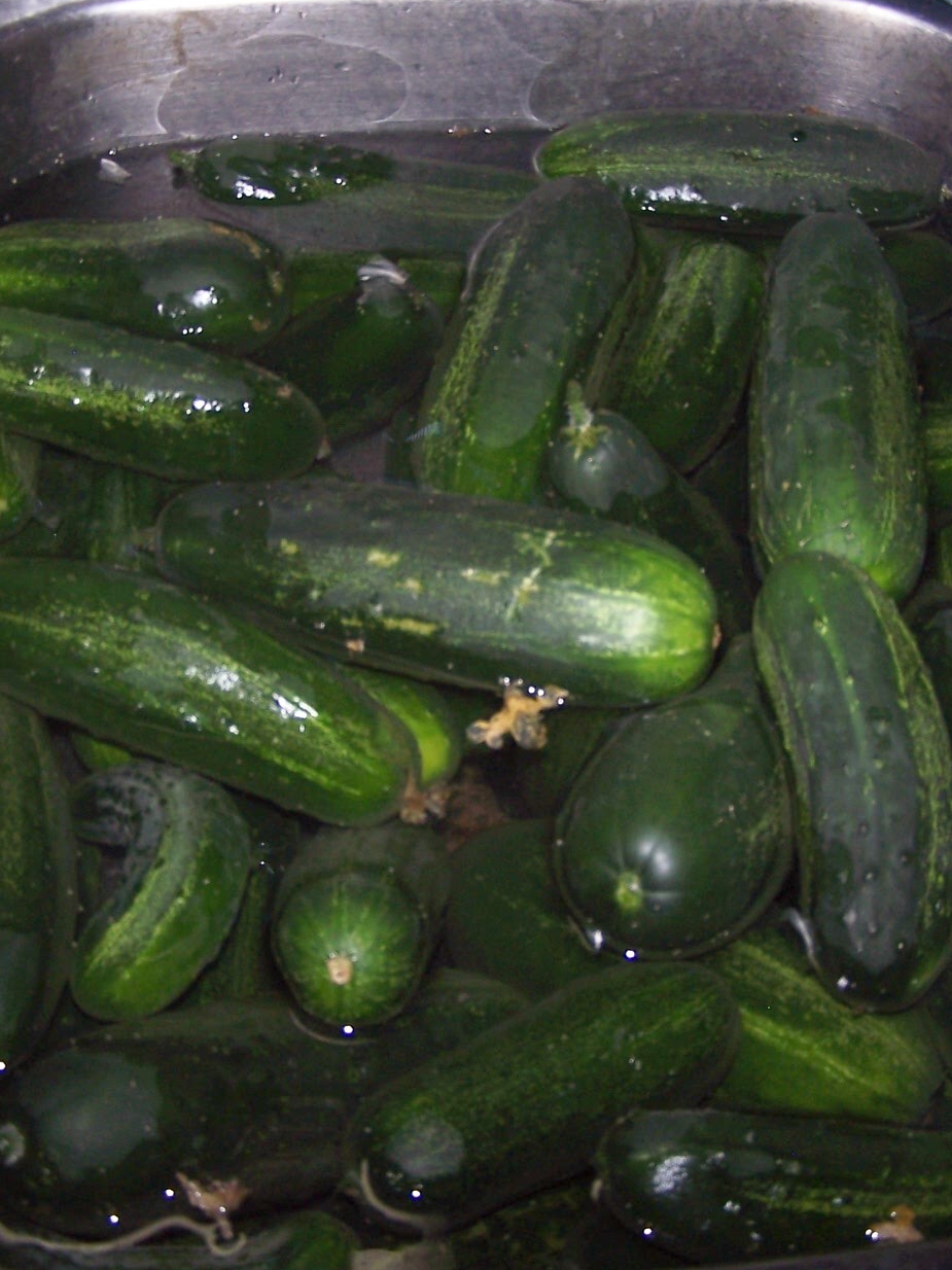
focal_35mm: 51
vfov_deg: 37.5
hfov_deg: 28.5
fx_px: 1871
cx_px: 498
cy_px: 632
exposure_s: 1/60
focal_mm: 6.3
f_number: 2.8
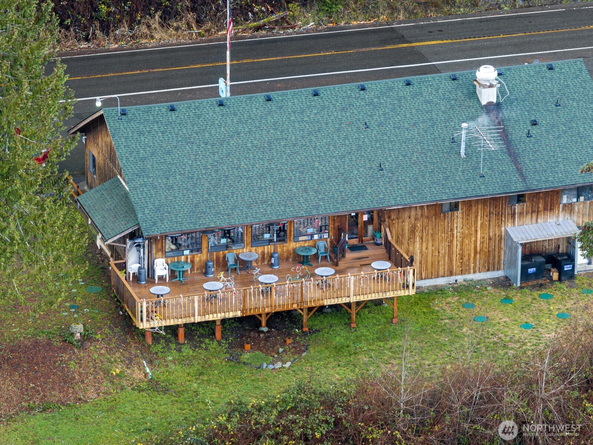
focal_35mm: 166
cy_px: 222
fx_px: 2843
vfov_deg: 8.9
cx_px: 296
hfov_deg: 11.9
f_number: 3.4
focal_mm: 30.71
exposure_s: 1/30
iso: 100
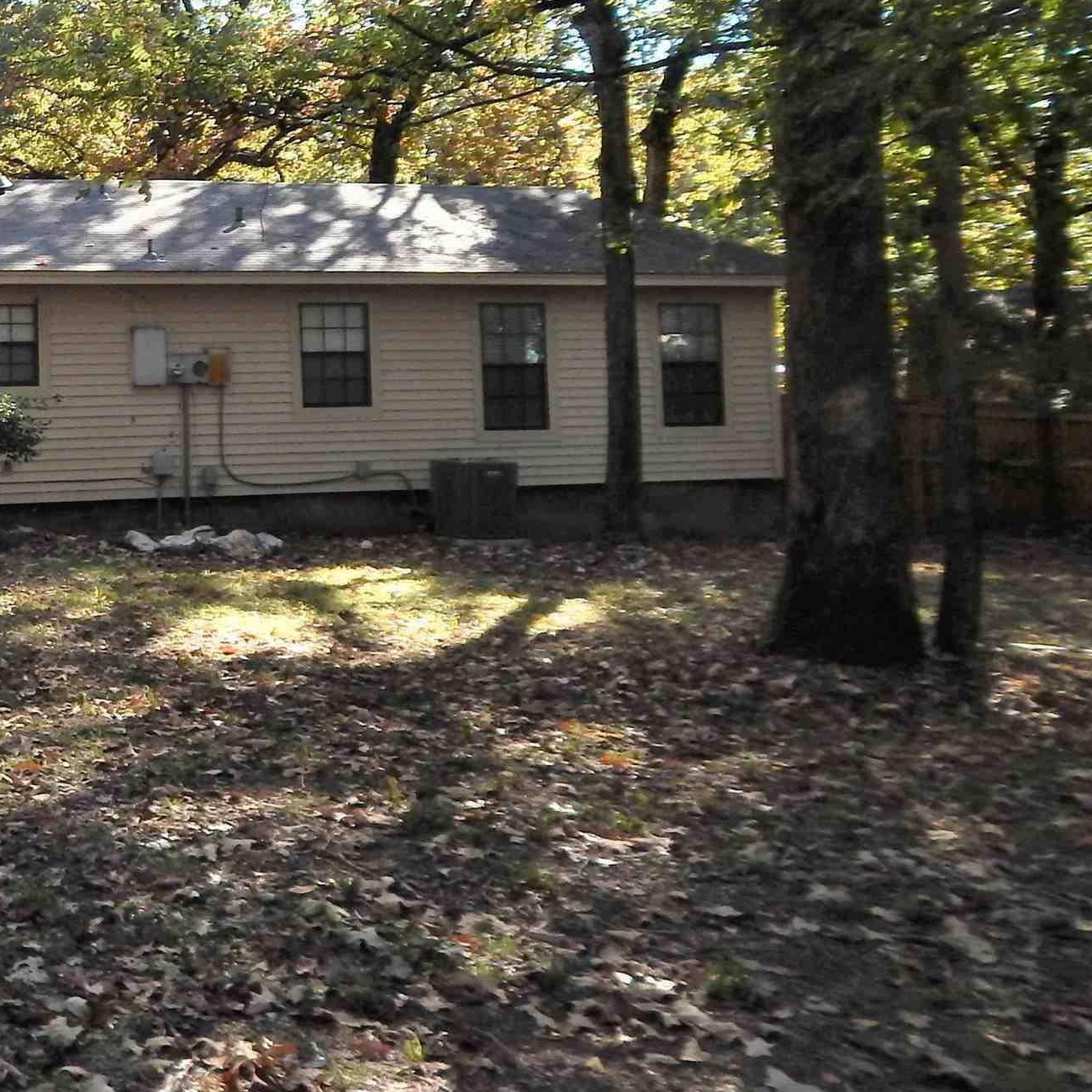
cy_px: 314
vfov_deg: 36.2
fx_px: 1642
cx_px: -131
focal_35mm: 46
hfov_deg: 32.1
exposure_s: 1/320
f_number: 3
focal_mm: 4
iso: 125
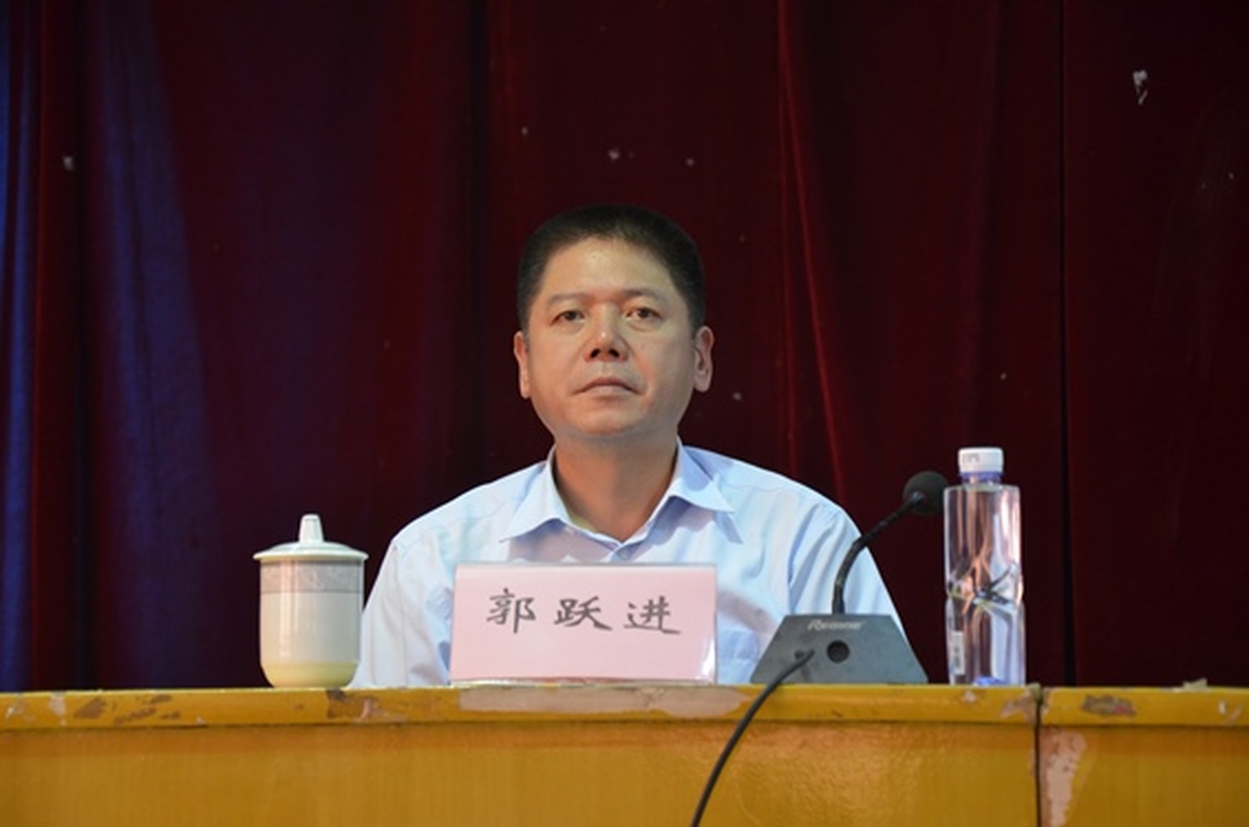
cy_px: 414
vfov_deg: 10.7
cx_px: 624
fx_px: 4415
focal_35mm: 128
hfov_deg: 16.1
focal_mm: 85
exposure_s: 1/30
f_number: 5.6
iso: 1250
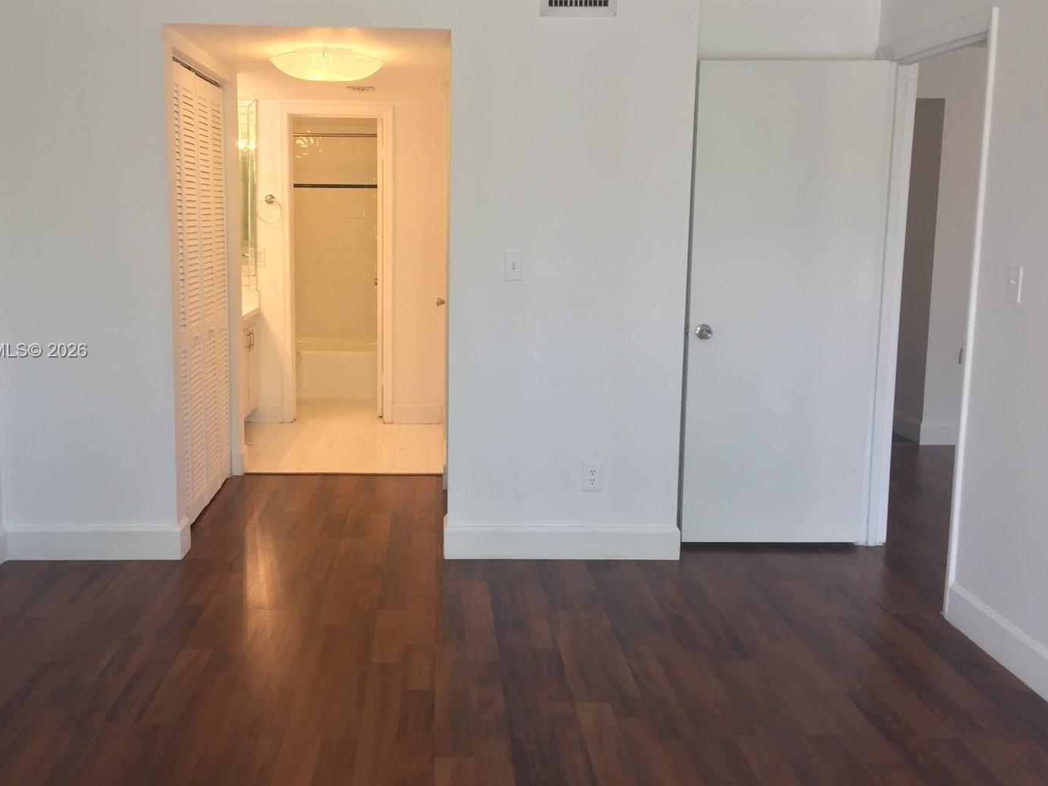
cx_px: 462
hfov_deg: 53.8
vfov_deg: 41.7
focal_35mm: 34
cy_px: 352
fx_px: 1029
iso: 32
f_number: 2.2
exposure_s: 1/30
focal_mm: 4.15
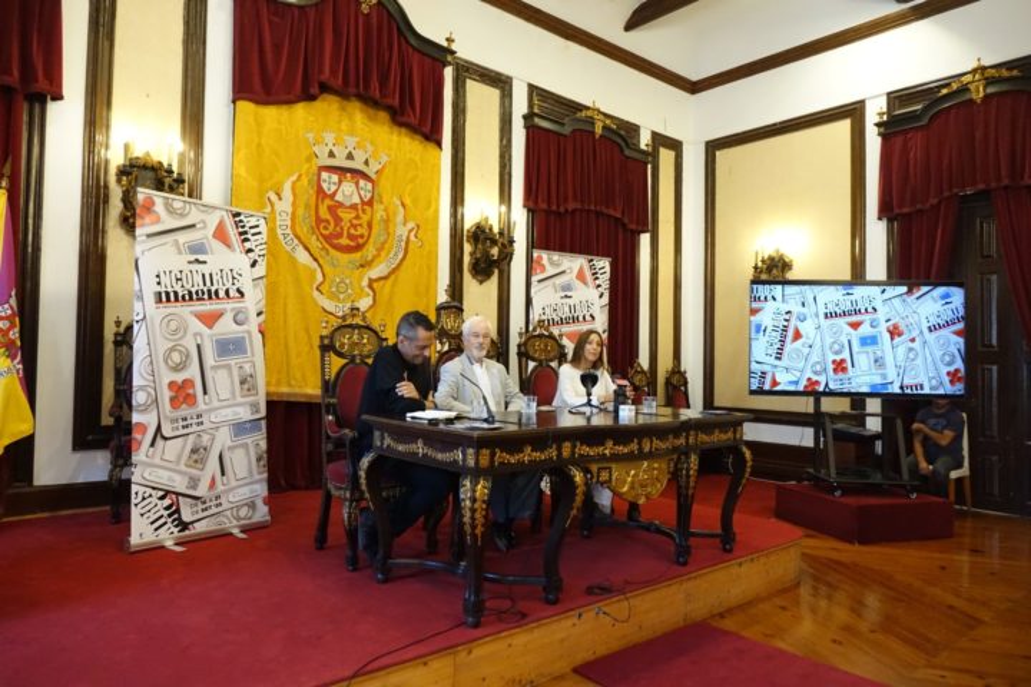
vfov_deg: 53.1
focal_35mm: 24
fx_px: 687
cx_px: 516
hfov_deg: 73.7
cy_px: 344
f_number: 3.2
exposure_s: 1/200
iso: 2000
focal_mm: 8.83
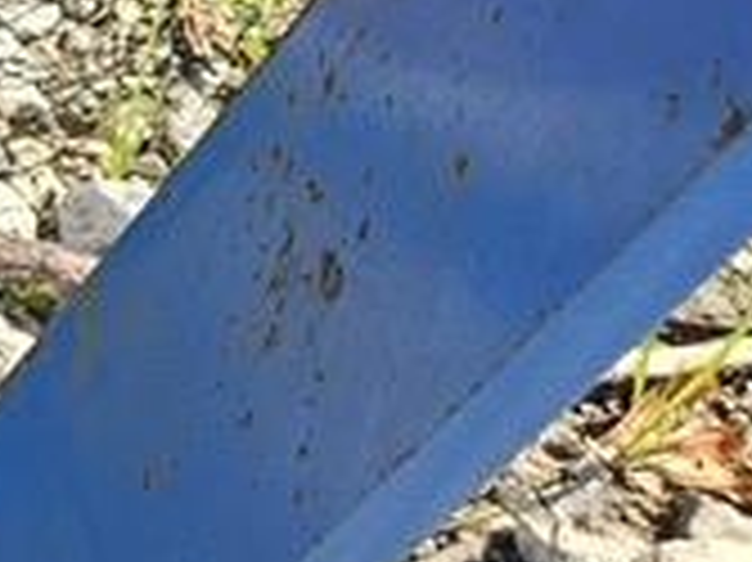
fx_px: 3061
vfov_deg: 9.8
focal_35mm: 141
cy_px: -517
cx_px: -1153
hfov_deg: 11.3
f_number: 1.8
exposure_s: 1/719
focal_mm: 5.4
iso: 40
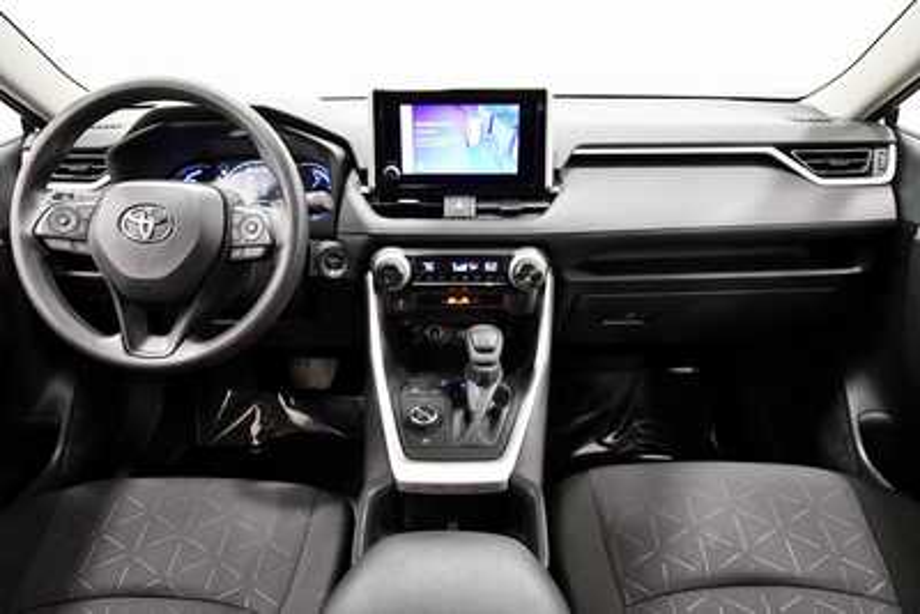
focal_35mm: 21
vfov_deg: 59.5
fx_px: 537
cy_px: 307
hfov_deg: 81.2
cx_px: 460
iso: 4500
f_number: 5
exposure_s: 1/60
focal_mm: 14
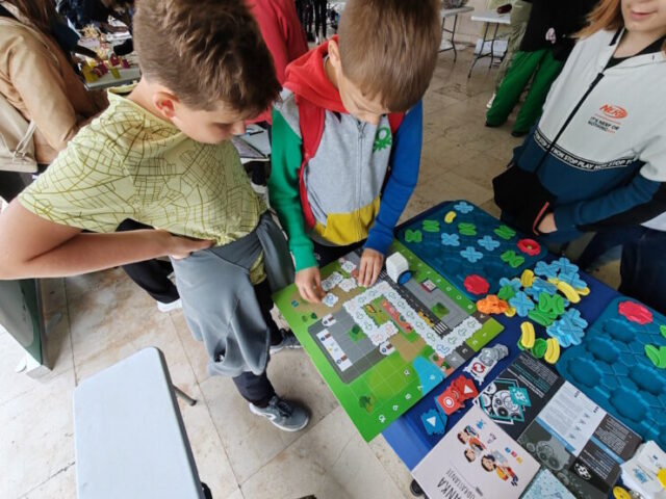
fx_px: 308
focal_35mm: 16
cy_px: 250
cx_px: 333
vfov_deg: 78.1
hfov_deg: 94.5
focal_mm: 1.96
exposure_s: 1/33
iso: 50
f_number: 2.2
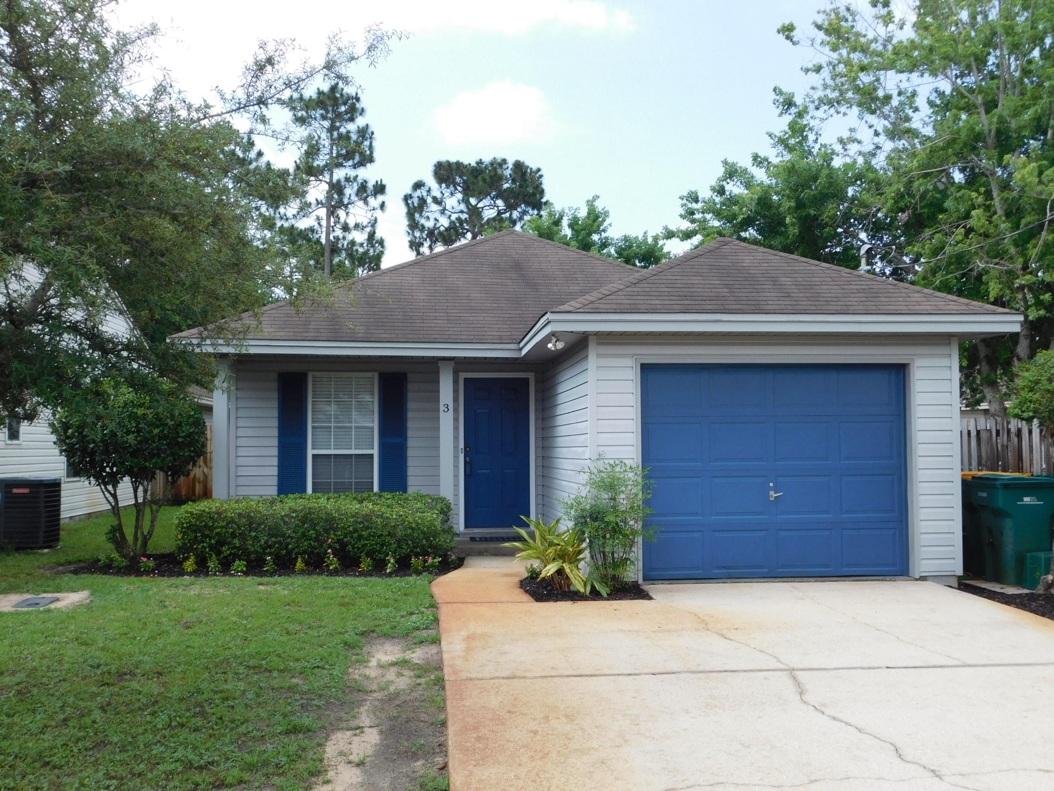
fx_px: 1096
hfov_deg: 51.4
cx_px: 527
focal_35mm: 36
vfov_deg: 39.7
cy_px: 396
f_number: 3.5
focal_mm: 6.3
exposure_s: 1/800
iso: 125
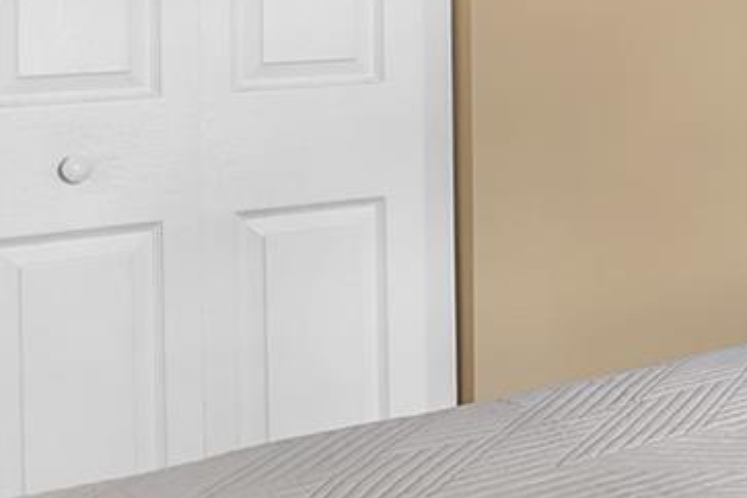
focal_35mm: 75
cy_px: -16
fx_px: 1556
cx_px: 1119
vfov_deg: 17.7
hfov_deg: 22.3
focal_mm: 17
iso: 100
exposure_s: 1/2.5
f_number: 8
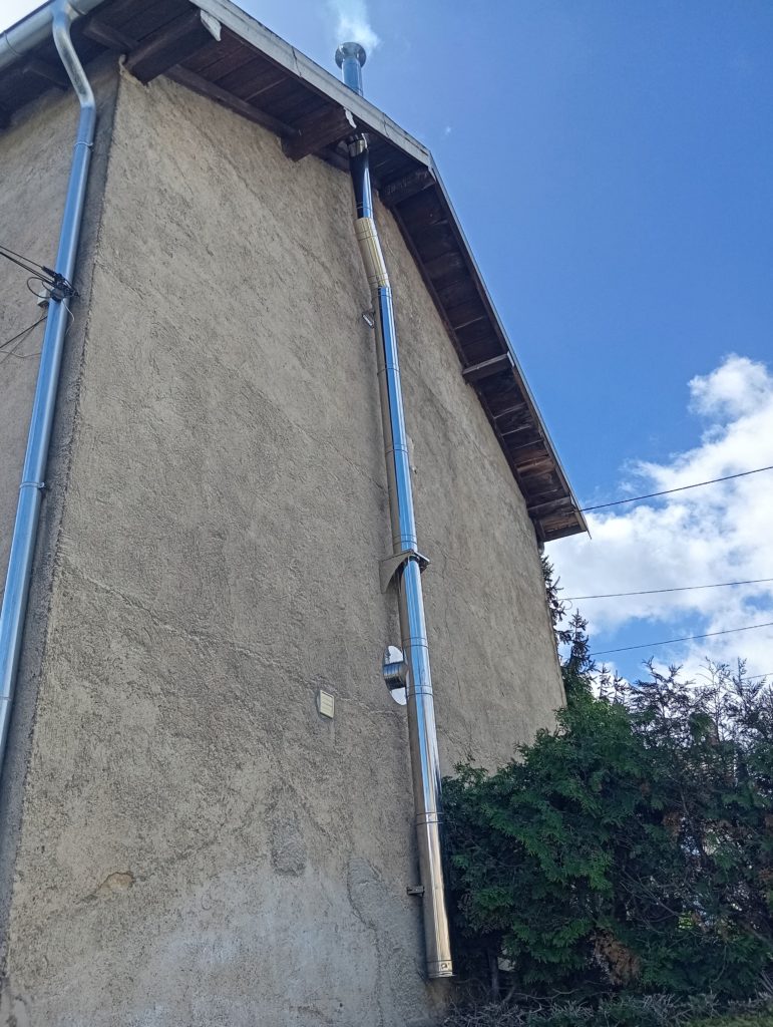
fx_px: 832
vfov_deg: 63.4
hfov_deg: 49.9
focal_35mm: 28
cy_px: 514
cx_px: 386
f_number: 1.8
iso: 106
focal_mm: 4.22
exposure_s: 1/360
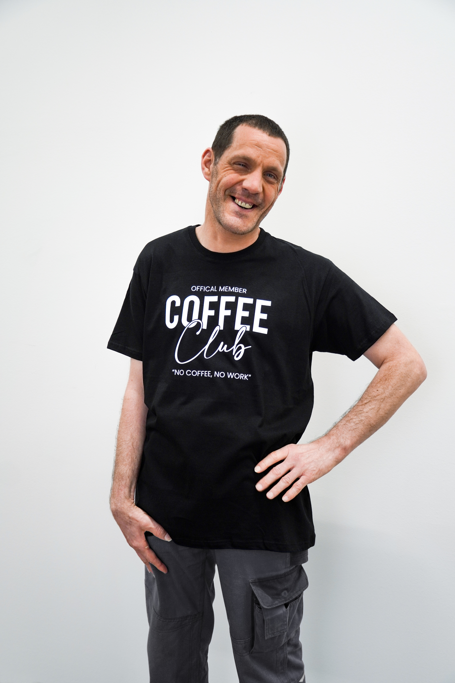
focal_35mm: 42
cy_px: 342
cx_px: 228
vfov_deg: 46.4
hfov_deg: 31.9
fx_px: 796
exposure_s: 1/60
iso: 250
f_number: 4.5
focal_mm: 28
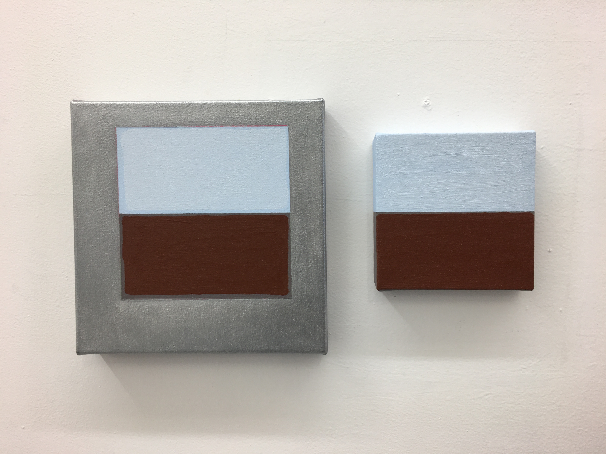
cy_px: 227
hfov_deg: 61.7
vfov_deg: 48.2
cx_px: 303
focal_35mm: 29
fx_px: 508
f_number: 2.2
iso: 32
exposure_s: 1/50
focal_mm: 4.15
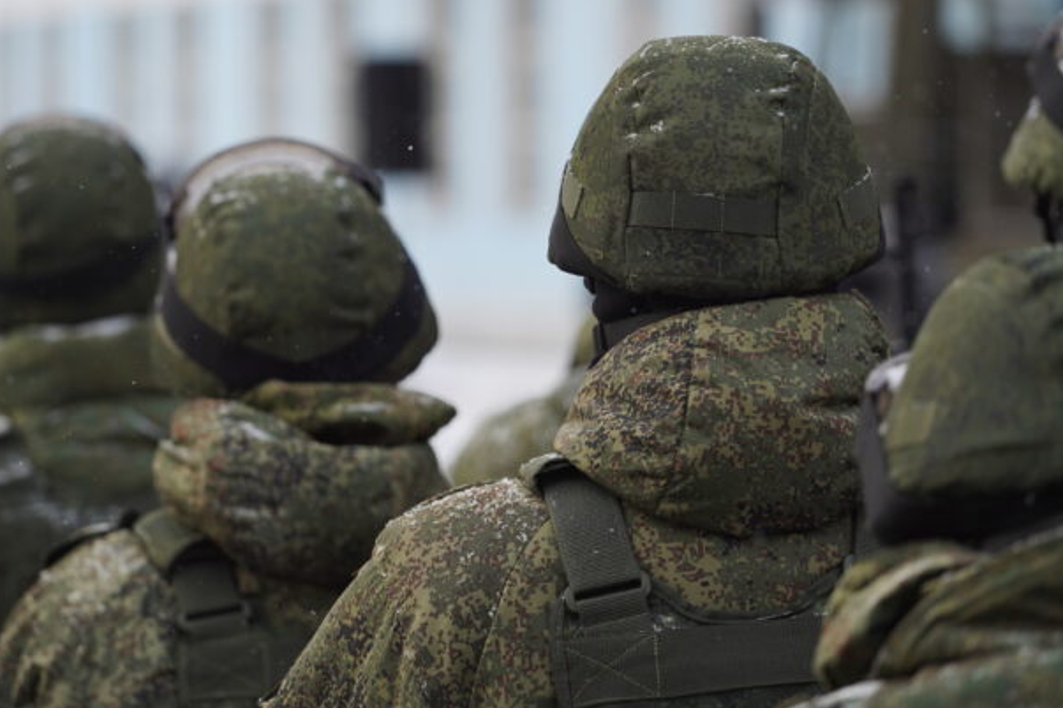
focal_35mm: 207
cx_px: 491
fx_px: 6112
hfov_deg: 9.9
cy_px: 288
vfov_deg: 6.6
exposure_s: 1/320
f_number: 4
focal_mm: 168
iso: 250
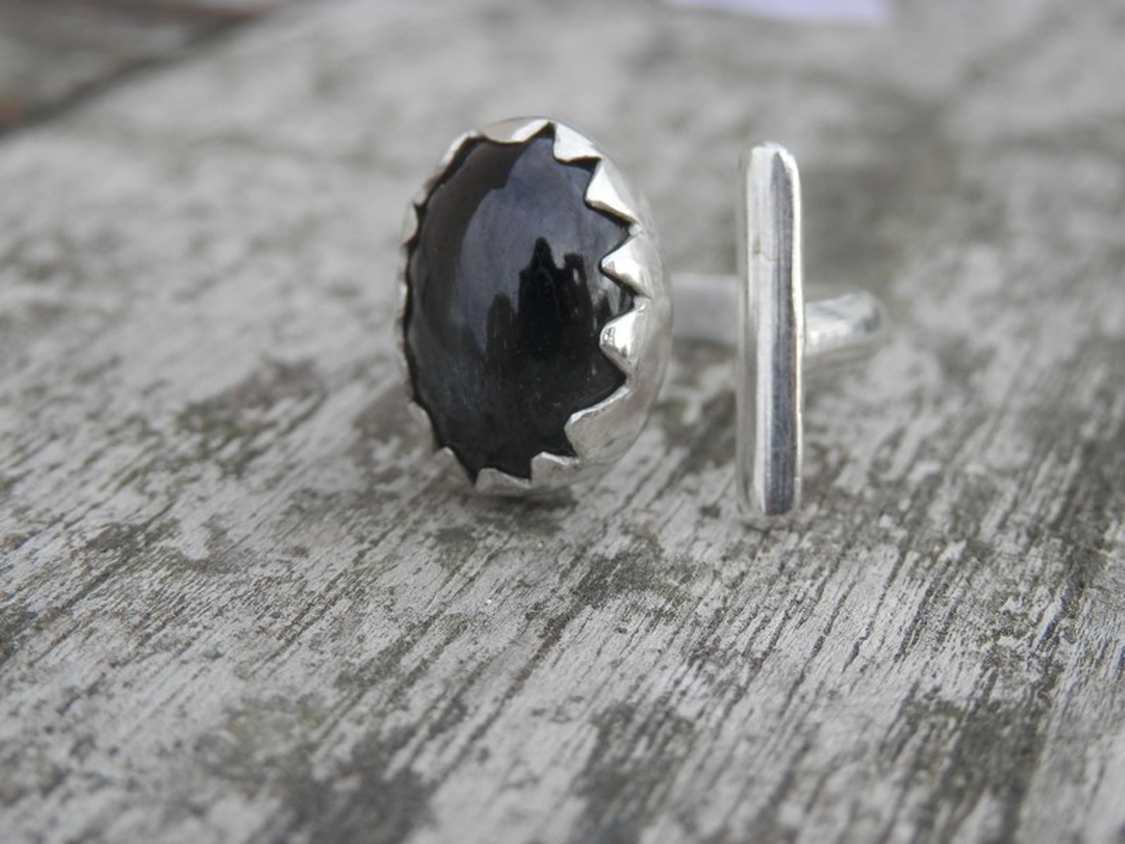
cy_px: 422
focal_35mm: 66
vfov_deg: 22.3
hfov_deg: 29.4
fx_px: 2145
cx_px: 562
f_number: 4.4
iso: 80
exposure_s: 1/200
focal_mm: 11.9
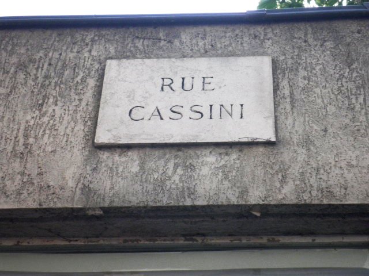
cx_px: 184
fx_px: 959
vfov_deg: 16.4
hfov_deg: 21.8
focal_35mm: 90
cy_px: 138
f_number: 16.2
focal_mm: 16
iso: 400
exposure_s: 1/125
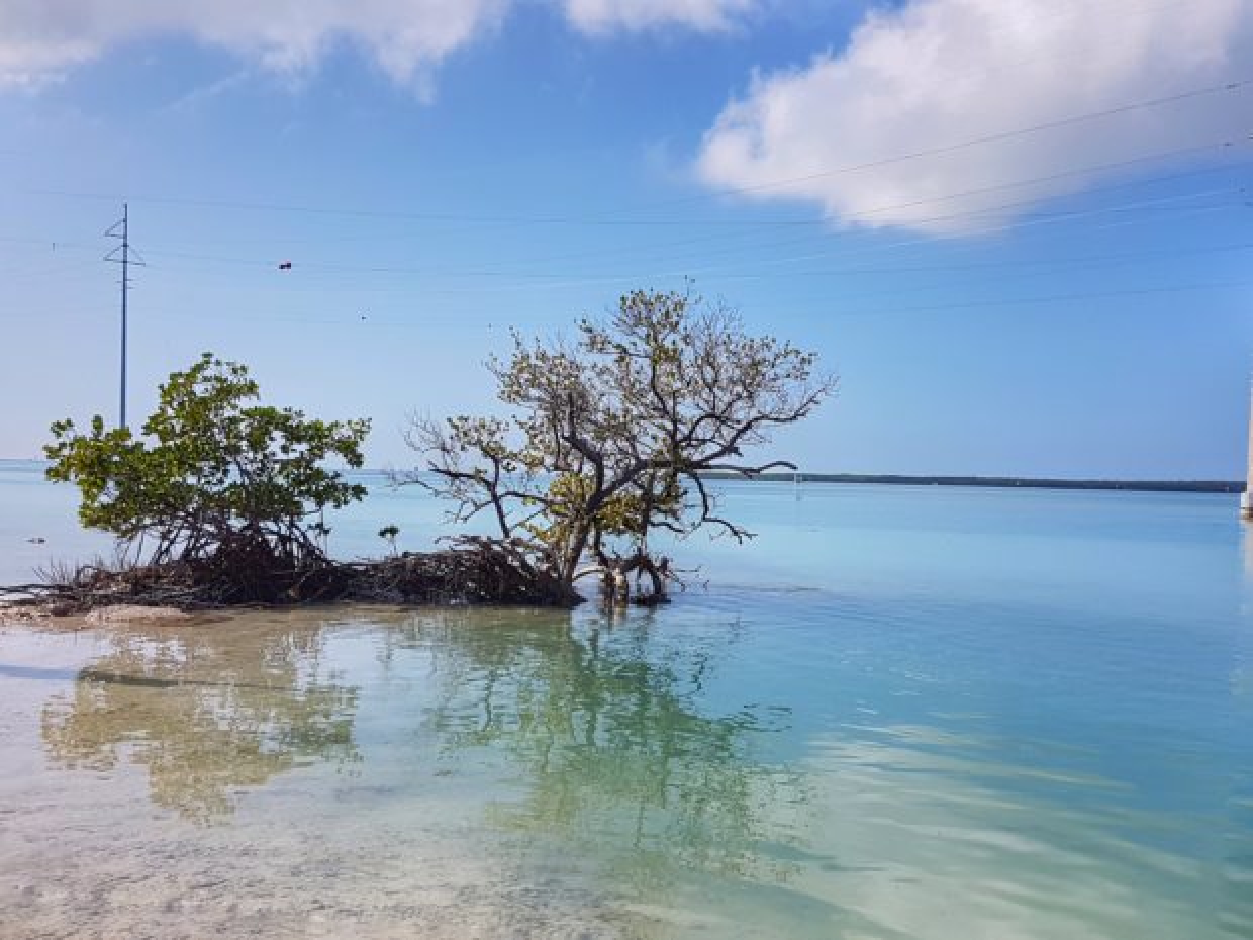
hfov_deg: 67.3
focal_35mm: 26
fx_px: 941
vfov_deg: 53.1
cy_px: 470
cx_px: 626
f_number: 1.7
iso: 40
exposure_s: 1/3120
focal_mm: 4.2
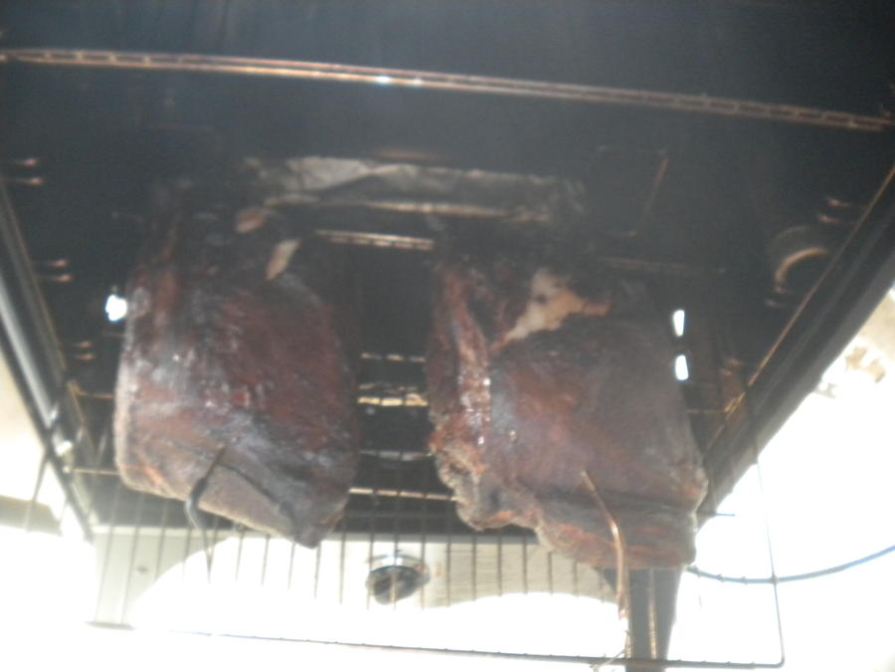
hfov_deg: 52.6
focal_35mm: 35
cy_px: 336
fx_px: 905
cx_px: 448
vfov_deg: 40.7
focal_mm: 6.3
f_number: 3.1
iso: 523
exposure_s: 1/8.8
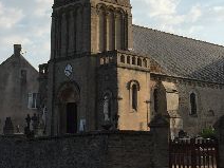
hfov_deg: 23.8
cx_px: 95
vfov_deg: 17.4
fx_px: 531
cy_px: -18
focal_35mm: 82
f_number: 2.2
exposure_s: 1/2475
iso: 32
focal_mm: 4.15
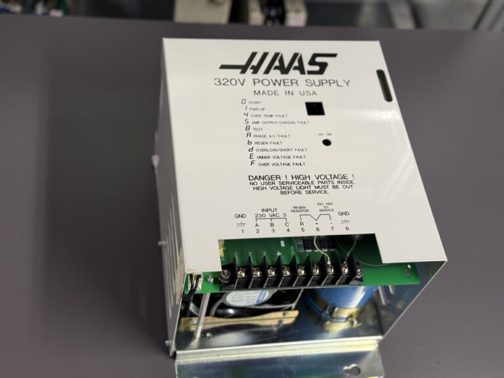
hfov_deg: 39.7
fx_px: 699
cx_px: 252
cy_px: 189
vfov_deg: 30.3
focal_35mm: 48
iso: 160
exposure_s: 1/50
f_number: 1.78
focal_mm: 6.76
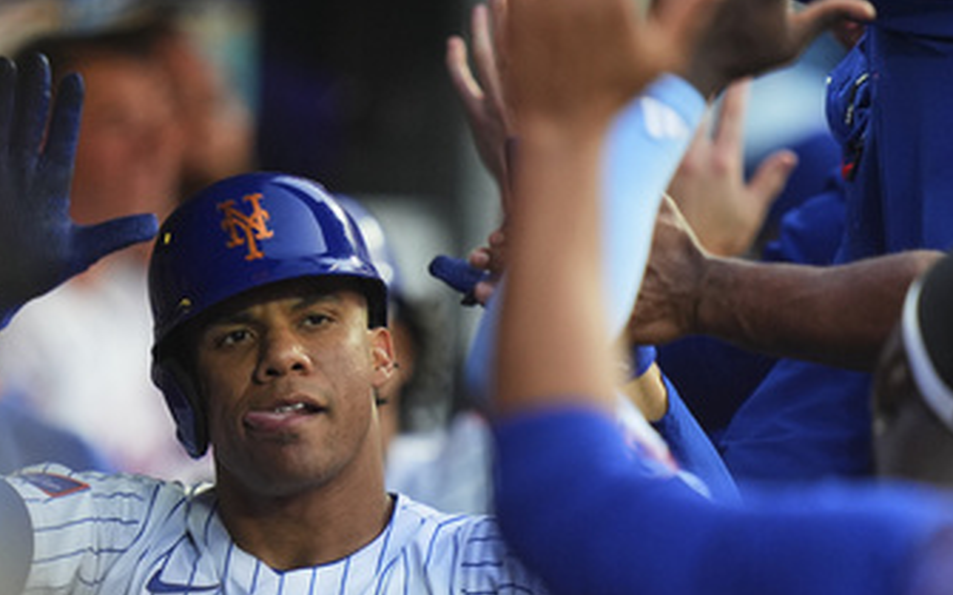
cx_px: 344
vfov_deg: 1.5
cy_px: 471
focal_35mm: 873
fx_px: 22662
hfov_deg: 2.4
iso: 2500
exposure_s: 1/1600
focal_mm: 560
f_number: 4
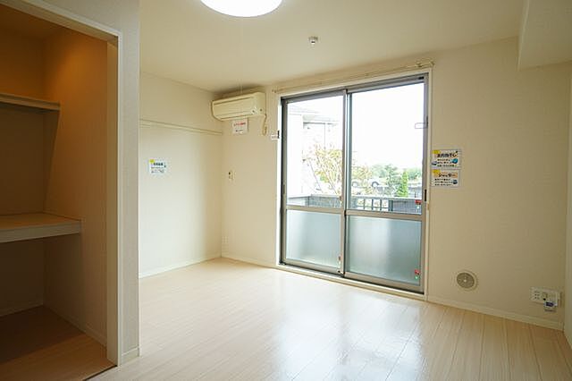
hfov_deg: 85.5
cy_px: 190
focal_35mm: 20
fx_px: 310
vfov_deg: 63.2
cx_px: 286
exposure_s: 1/160
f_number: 4
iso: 400
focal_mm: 13
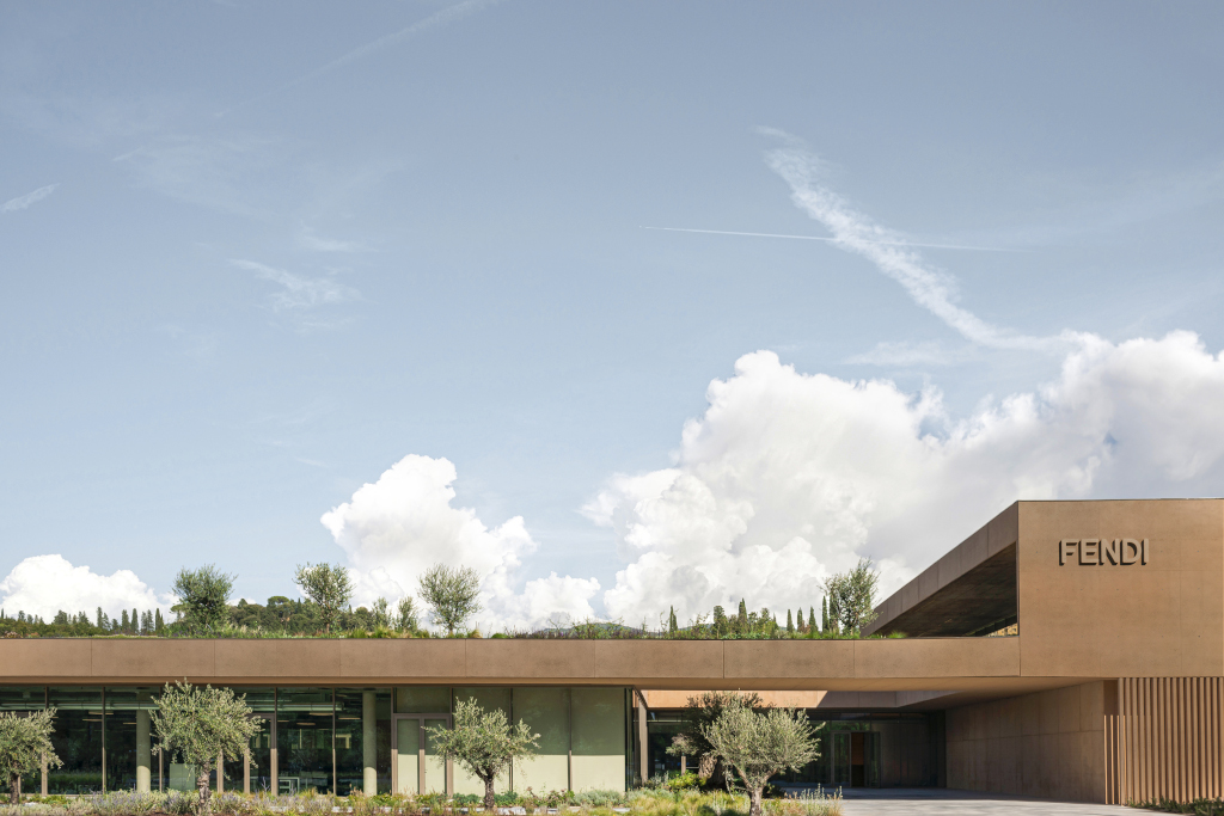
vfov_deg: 37.9
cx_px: 612
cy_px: 408
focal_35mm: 35
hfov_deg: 54.4
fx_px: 1190
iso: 100
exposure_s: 1/800
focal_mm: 35
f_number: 6.3
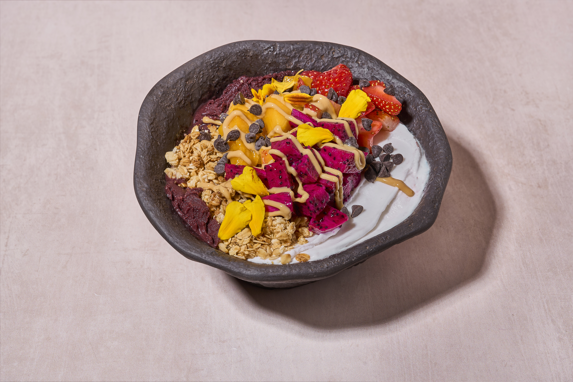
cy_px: 191
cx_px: 286
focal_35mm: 62
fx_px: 987
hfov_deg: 32.4
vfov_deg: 21.9
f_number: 13
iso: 100
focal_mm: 62
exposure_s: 1/125
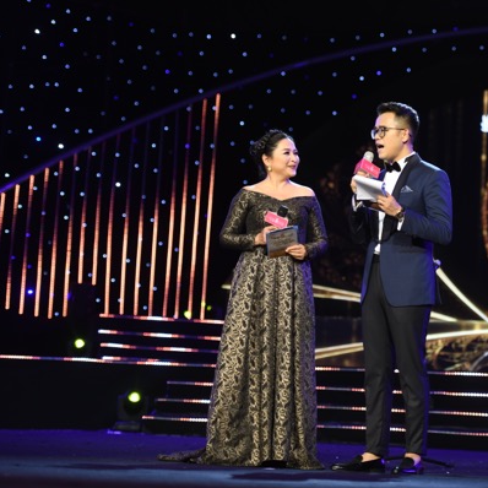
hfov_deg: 15.9
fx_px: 1738
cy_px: 244
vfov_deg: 16.0
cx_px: 367
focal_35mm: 109
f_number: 3.2
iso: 640
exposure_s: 1/200
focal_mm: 85
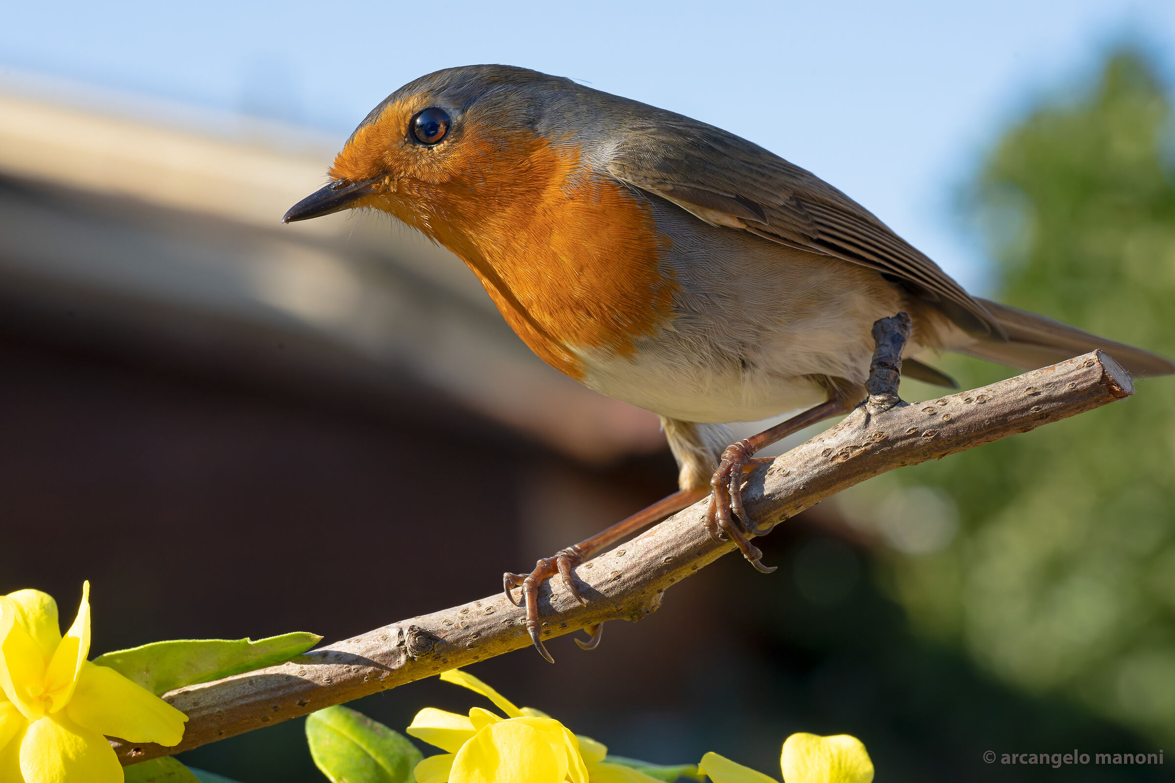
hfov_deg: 19.5
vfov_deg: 13.0
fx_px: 3427
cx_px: 588
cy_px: 392
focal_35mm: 105
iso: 1250
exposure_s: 1/1000
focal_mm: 105
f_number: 13
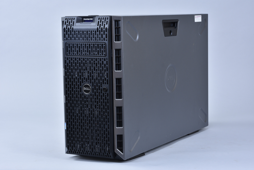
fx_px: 656
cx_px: 127
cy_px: 85
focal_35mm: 93
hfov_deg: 21.9
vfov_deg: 14.7
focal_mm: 62
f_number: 16
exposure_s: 1/1.3
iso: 100
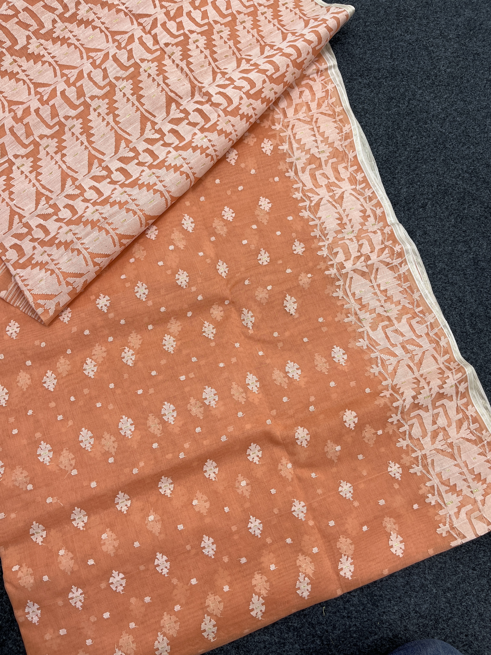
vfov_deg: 67.3
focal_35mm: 26
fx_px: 492
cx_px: 246
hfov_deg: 53.1
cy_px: 328
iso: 40
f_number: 1.6
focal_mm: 5.1
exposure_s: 1/121
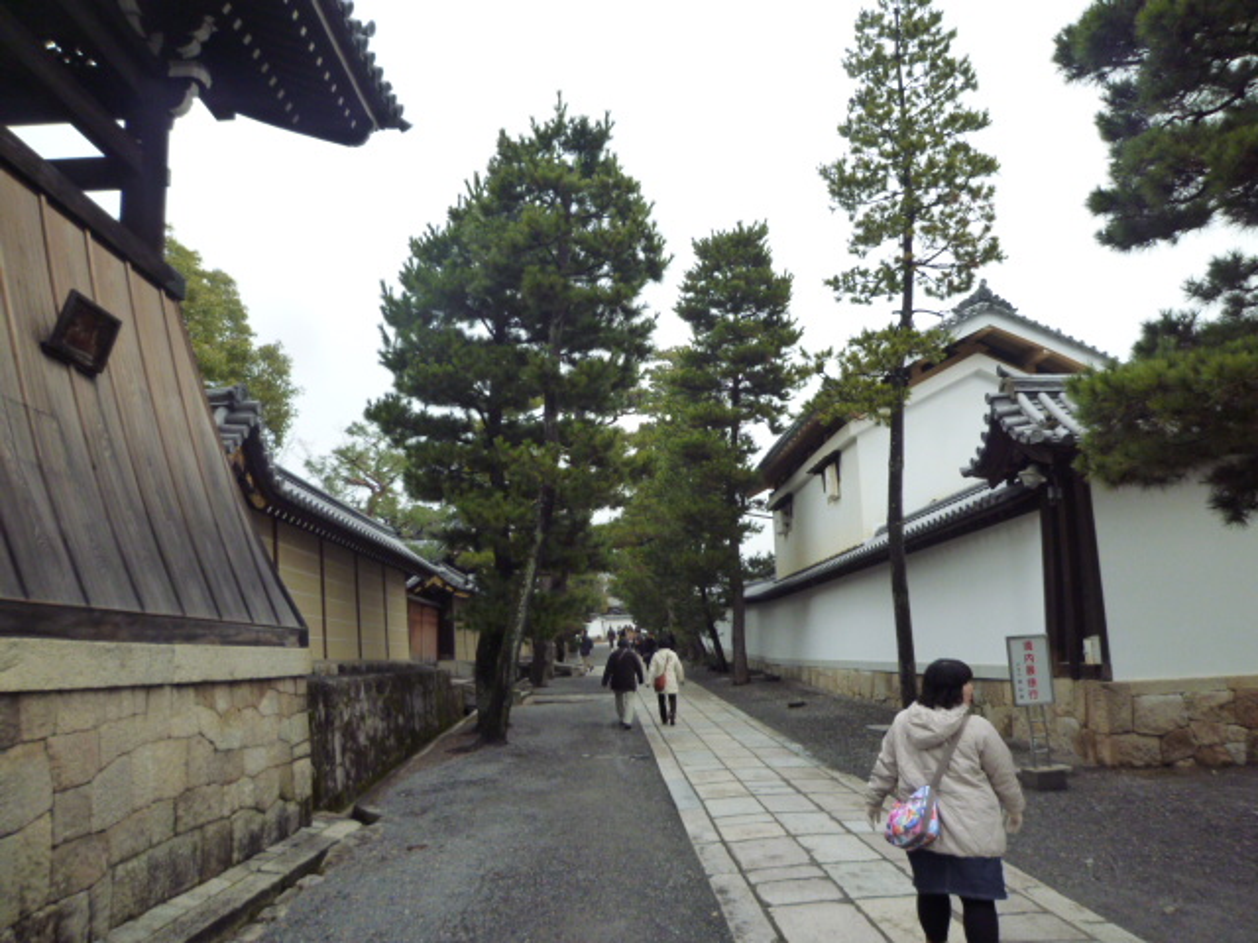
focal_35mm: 25
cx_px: 629
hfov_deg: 69.4
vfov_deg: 54.9
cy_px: 472
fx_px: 909
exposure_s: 1/250
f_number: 4
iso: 200
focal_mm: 4.5
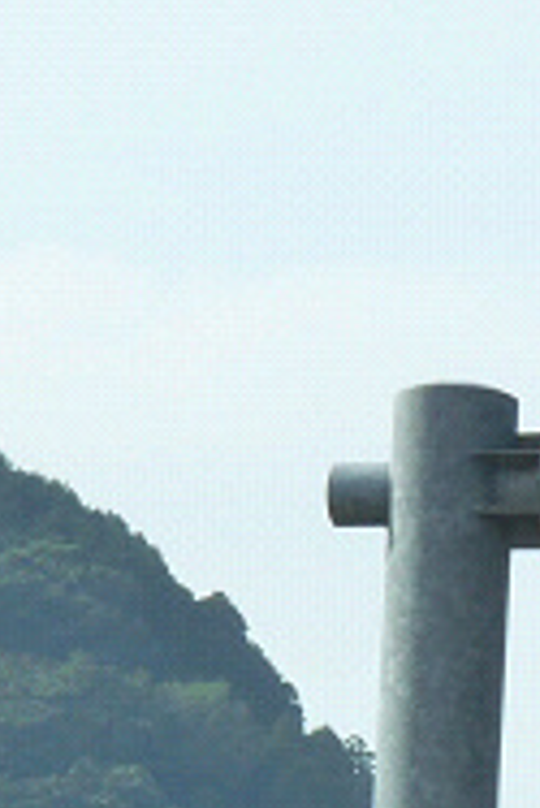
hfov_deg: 3.1
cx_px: 1242
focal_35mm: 434
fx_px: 9746
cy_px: 871
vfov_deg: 4.7
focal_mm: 23.7
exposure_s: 1/400
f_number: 5.6
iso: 160
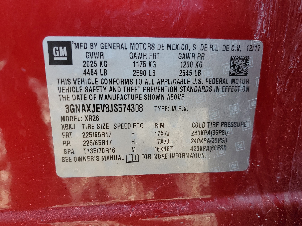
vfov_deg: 53.1
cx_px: 151
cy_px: 113
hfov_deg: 67.3
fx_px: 227
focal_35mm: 26
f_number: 1.5
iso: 50
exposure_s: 1/123
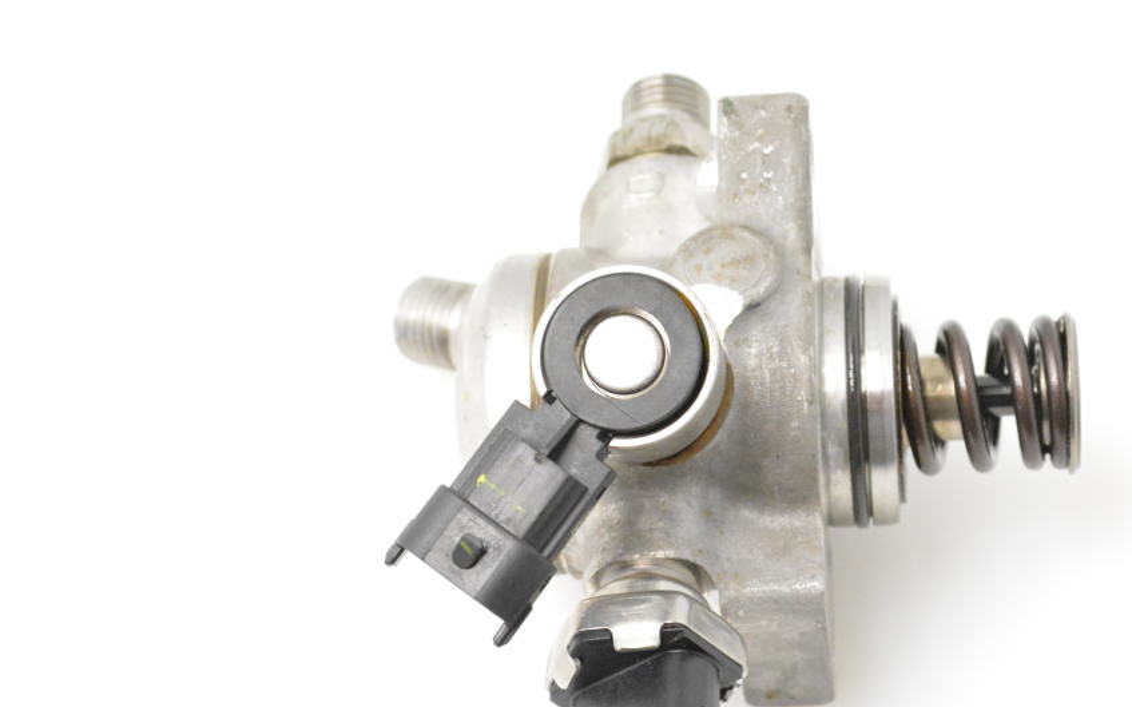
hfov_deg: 20.5
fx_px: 3134
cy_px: 448
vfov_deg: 12.9
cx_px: 654
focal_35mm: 102
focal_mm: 55
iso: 6400
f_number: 7.1
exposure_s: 1/200
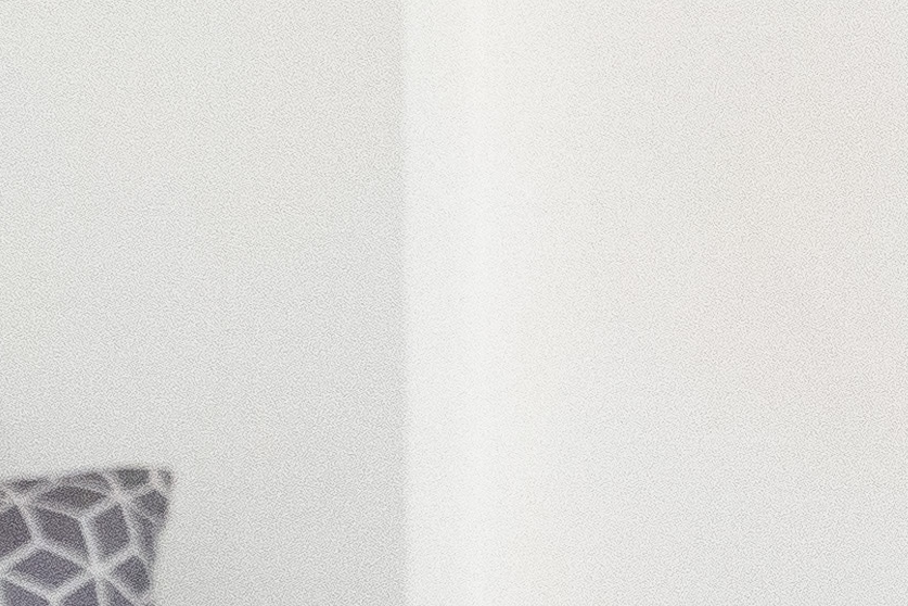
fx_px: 3556
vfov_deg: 9.7
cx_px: 1350
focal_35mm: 141
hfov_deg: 13.7
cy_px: 519
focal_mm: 20
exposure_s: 1/1000
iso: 12800
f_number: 4
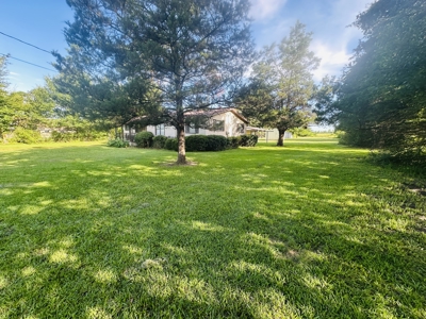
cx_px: 213
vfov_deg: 85.7
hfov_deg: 102.1
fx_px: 172
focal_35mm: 14
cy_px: 160
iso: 40
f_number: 2.2
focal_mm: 2.22
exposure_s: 1/134
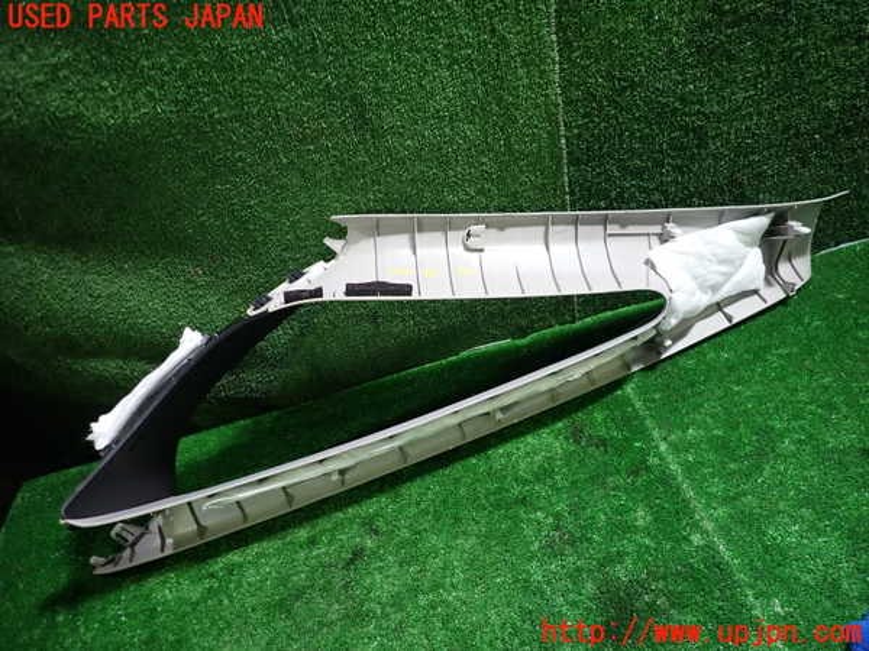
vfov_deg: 54.9
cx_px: 434
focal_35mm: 25
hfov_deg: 69.4
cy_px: 326
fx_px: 628
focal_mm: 4.5
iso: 250
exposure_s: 1/30
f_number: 2
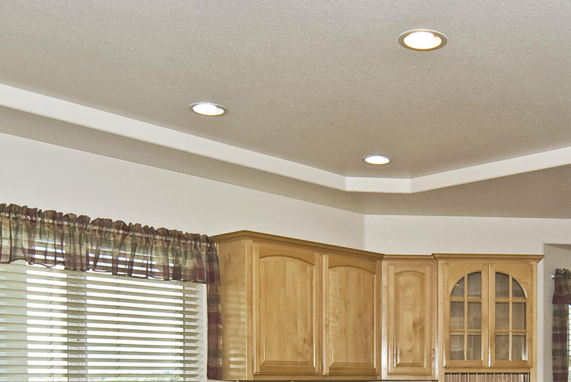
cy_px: 396
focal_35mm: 51
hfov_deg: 37.7
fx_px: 810
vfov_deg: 25.1
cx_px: 439
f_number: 8
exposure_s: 1/100
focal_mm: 14
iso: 400
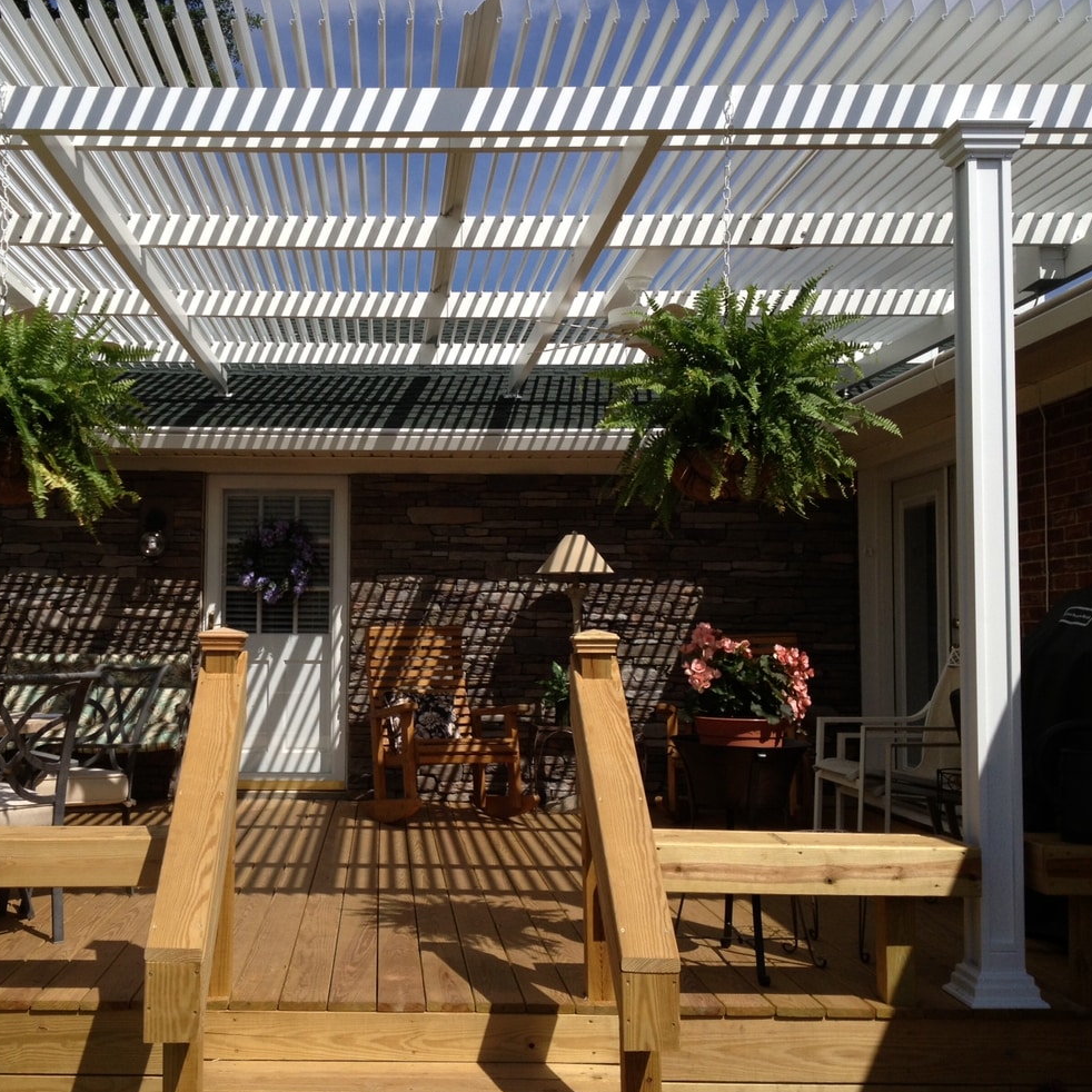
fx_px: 1499
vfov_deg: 40.0
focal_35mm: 42
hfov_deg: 39.6
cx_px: 372
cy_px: 553
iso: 50
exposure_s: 1/2513
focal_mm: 4.28
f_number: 2.4
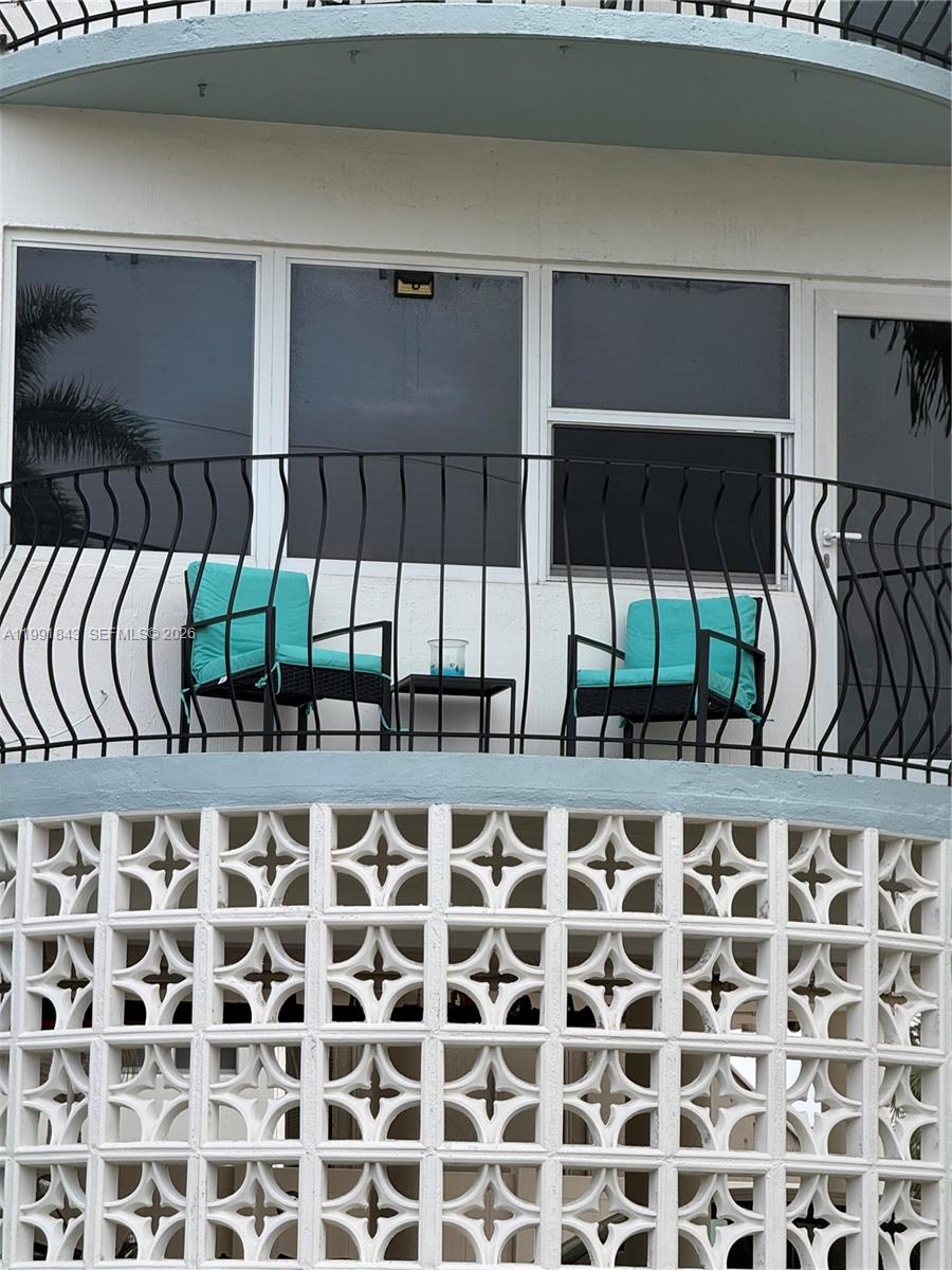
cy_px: 635
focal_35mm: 120
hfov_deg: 12.3
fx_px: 4400
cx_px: 476
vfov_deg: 16.4
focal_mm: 15.66
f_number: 2.8
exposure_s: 1/149
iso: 50
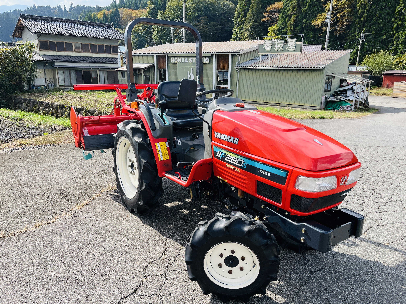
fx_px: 305
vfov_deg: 53.1
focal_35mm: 26
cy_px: 152
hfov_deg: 67.3
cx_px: 203
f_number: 1.6
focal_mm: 5.1
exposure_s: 1/1422
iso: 50
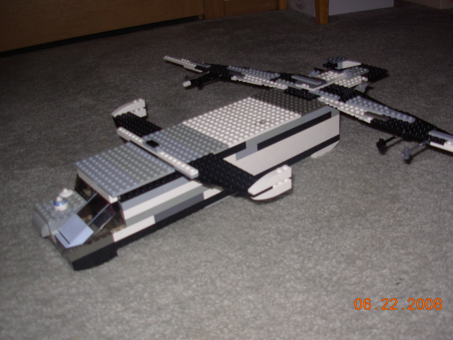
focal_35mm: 38
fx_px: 497
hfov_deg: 49.0
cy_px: 170
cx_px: 226
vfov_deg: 37.7
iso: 50
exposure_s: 1/32
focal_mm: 6.3
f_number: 2.9
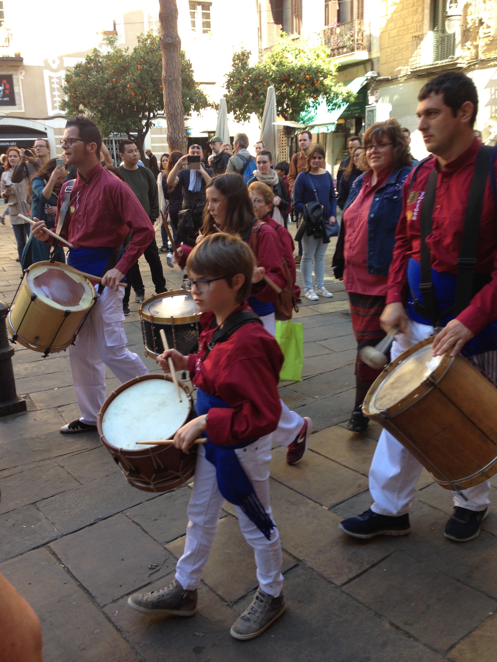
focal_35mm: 33
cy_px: 331
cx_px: 248
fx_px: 632
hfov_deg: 42.9
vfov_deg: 55.4
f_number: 2.4
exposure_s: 1/125
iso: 50
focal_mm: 4.12
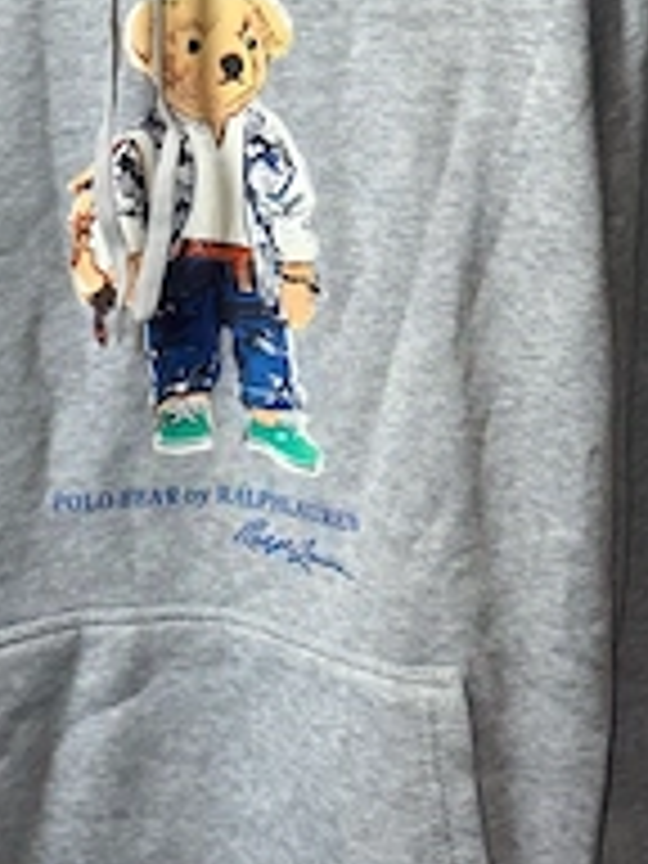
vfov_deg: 19.6
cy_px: 320
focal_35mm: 100
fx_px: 2496
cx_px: 162
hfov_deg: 14.7
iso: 125
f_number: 1.78
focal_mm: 6.76
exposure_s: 1/109
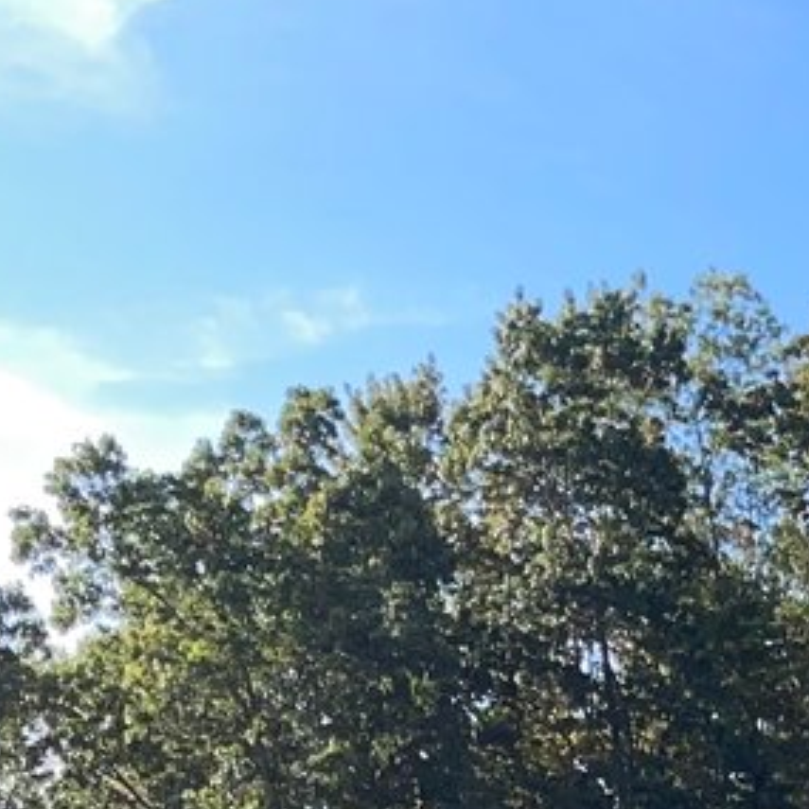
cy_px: 1583
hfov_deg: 14.1
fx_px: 3226
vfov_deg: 12.6
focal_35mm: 122
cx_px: 793
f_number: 1.6
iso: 32
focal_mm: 5.1
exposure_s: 1/1475
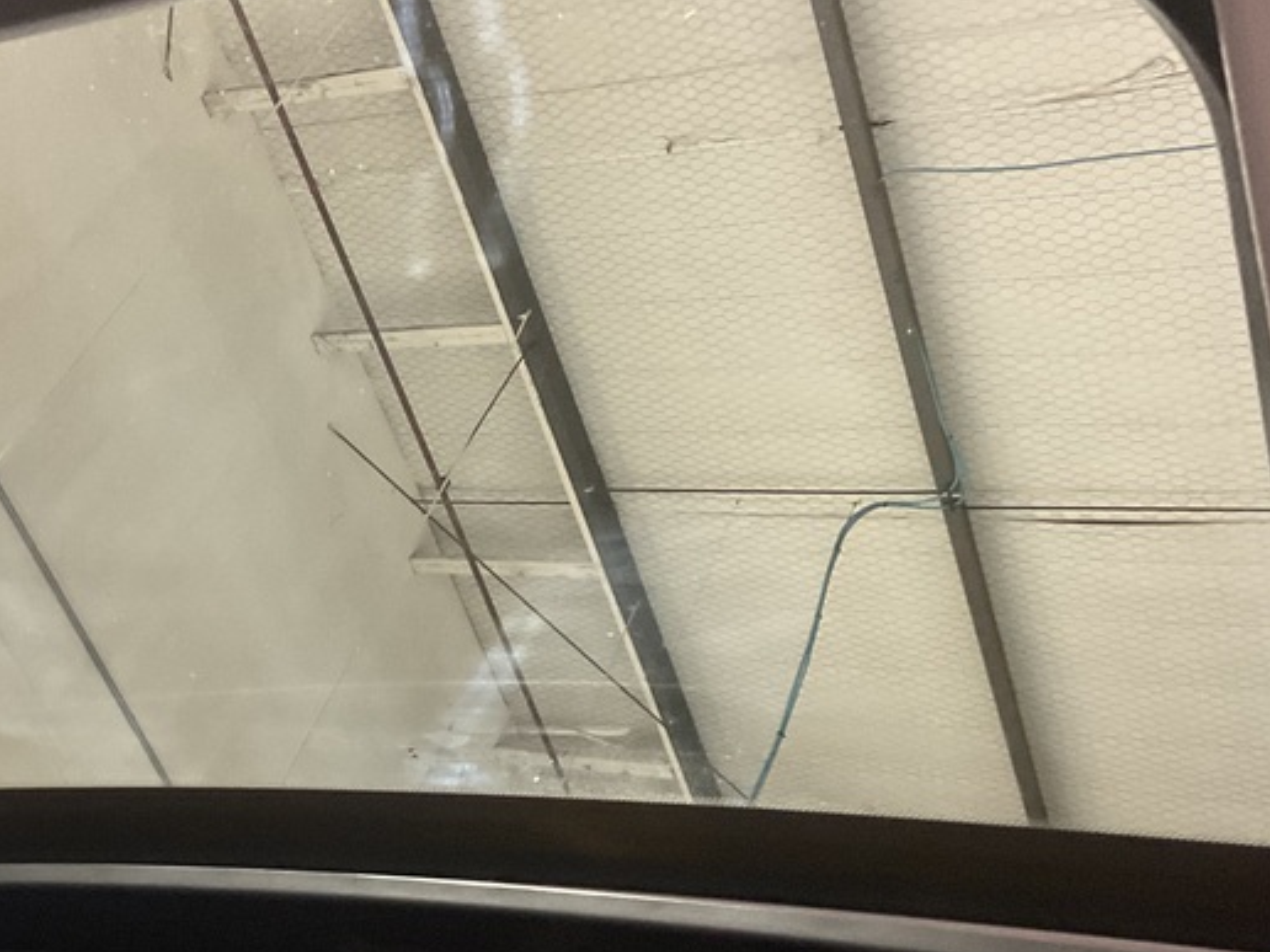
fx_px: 1981
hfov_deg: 34.8
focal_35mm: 54
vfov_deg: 27.0
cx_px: 327
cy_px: 490
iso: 320
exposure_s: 1/30
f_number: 1.8
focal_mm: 3
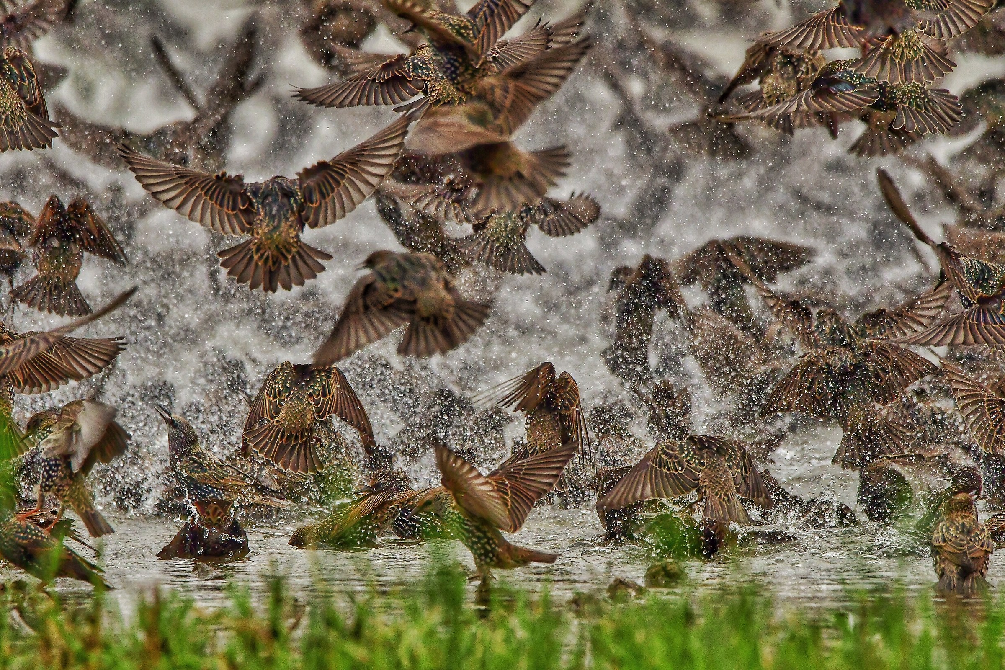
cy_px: 335
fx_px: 25123
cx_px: 502
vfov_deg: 1.5
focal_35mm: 900
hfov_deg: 2.3
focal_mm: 600
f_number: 8
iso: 800
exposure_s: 1/1600
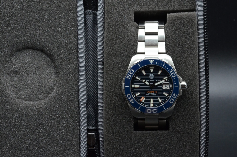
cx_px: 118
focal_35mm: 90
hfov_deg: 22.7
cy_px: 78
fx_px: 591
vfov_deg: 15.1
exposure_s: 1/50
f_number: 16
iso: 1600
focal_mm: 60
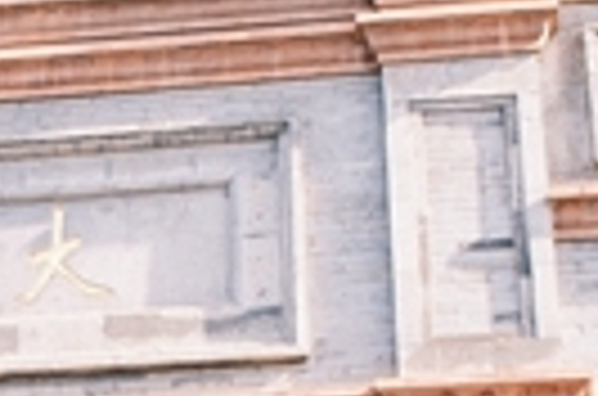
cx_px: -180
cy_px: 538
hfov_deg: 12.3
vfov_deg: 8.2
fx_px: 2701
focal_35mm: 163
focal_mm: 18
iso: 320
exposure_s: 1/240
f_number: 4.5
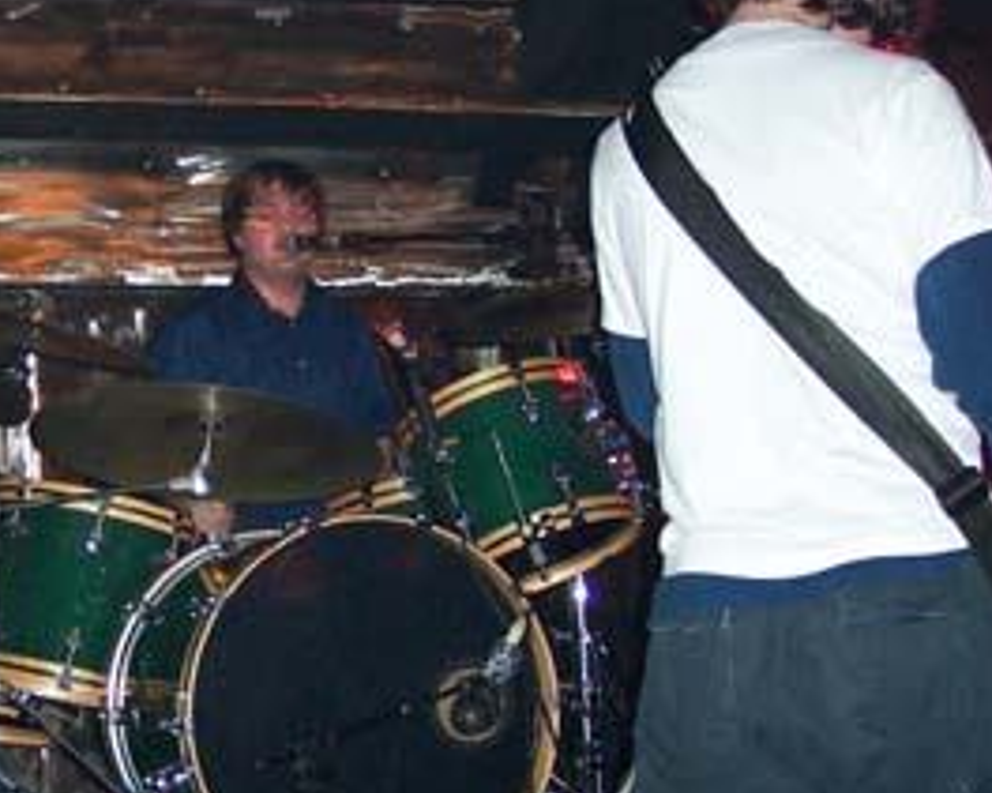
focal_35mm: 73
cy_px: 402
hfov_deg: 25.3
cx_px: 98
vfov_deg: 21.0
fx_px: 2142
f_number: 2.8
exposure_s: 1/30
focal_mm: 8
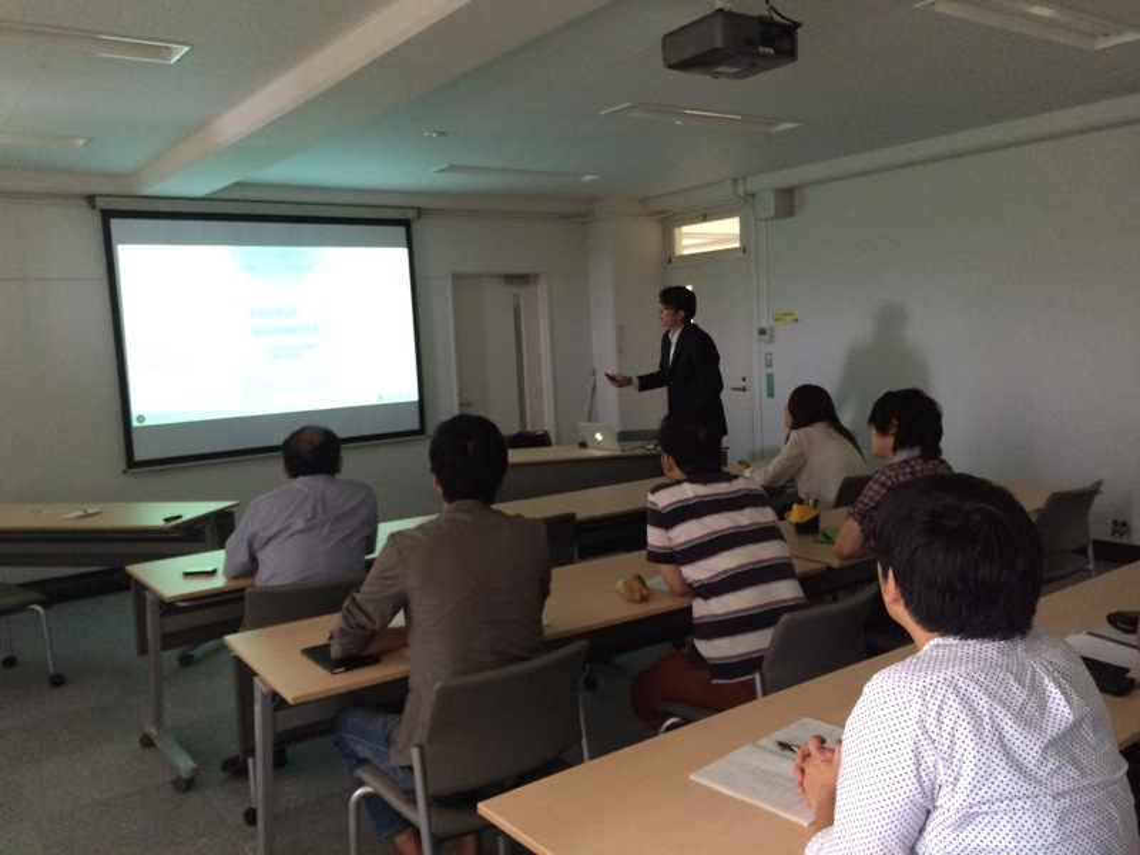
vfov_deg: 48.2
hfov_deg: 61.7
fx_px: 955
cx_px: 570
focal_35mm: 29
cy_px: 428
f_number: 2.2
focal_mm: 4.15
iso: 320
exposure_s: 1/24
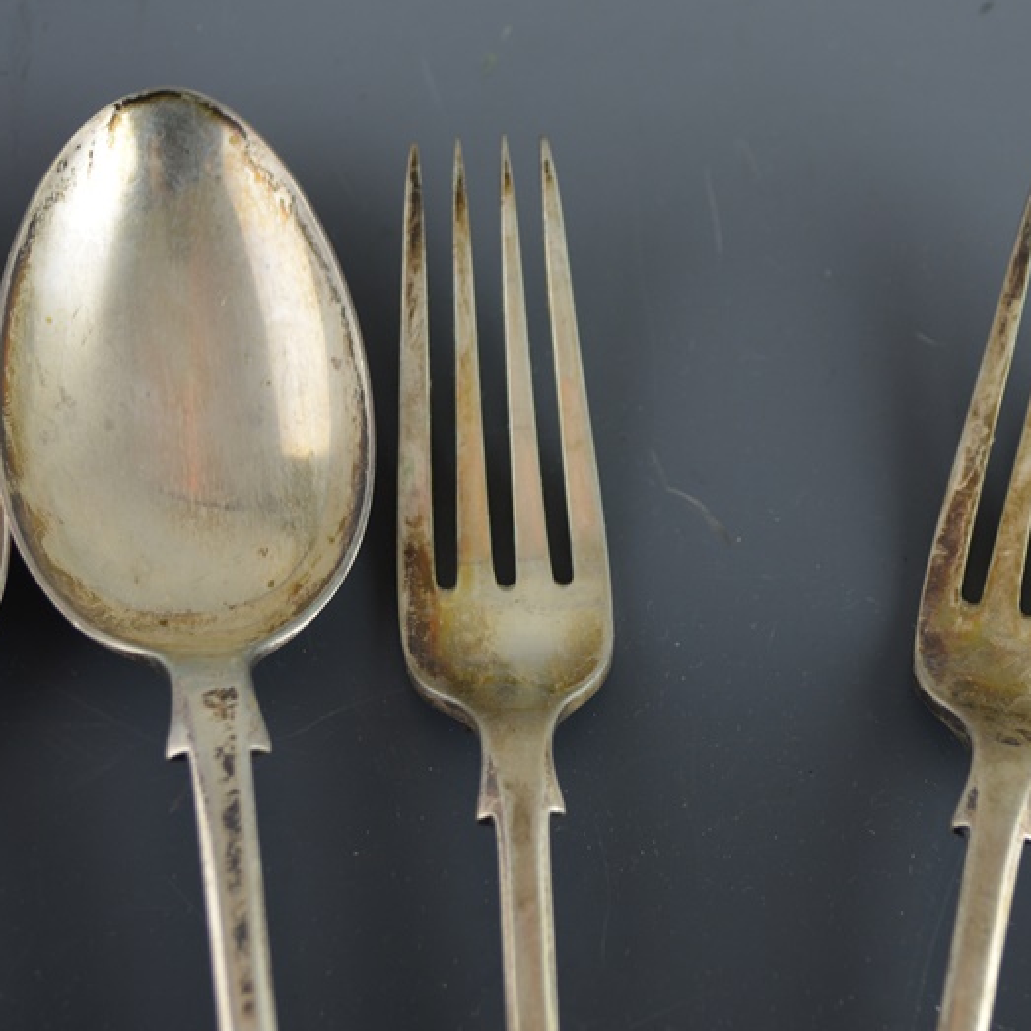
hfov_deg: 22.5
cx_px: 611
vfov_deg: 22.6
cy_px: 518
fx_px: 2586
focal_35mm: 77
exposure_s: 1/125
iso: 400
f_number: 5.3
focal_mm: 35
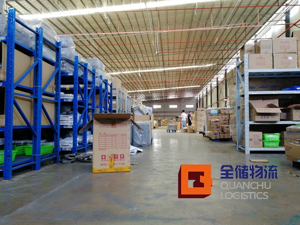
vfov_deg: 51.4
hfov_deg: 65.3
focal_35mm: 27
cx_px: 150
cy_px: 112
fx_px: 234
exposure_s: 1/50
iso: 160
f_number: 2.2
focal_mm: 3.95
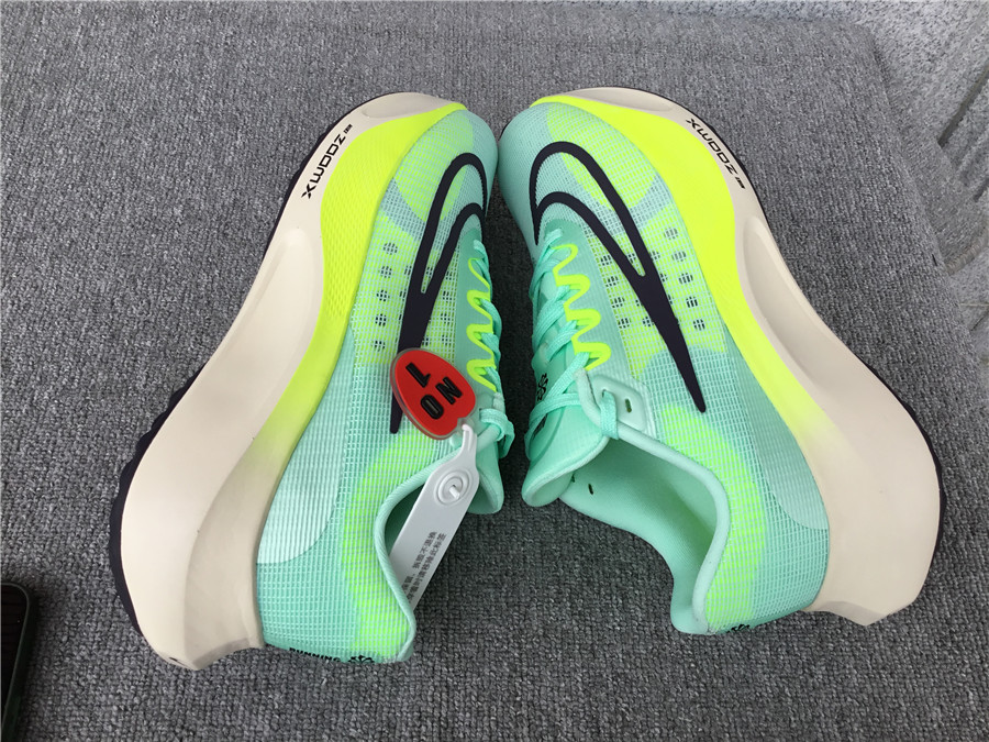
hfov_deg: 58.4
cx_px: 494
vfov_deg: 45.4
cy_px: 371
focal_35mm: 31
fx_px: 886
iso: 25
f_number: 2.4
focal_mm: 3.3
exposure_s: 1/108
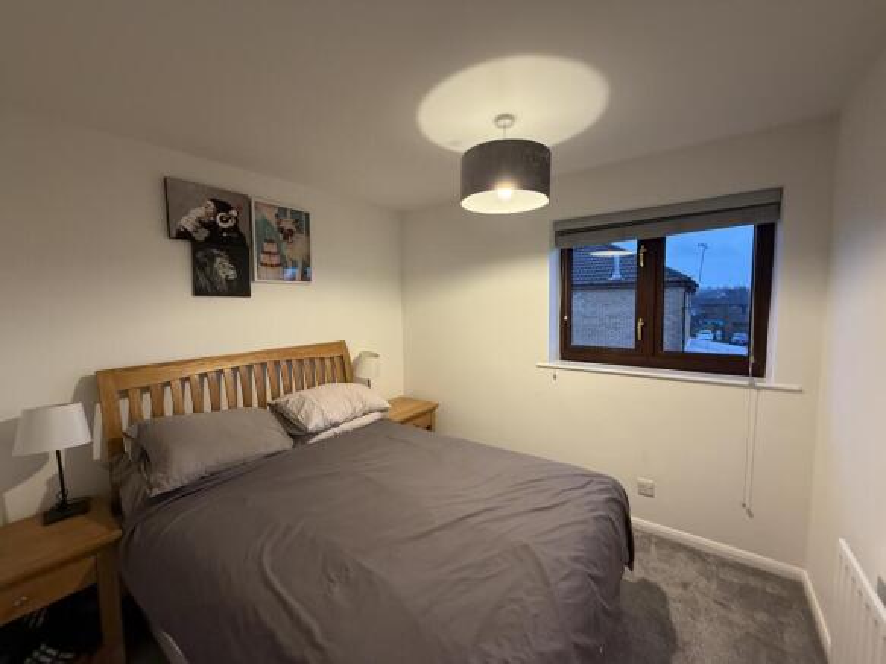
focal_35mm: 14
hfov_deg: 102.1
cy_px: 332
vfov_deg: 85.7
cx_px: 443
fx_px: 358
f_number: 2.2
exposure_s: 1/50
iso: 320
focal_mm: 2.22
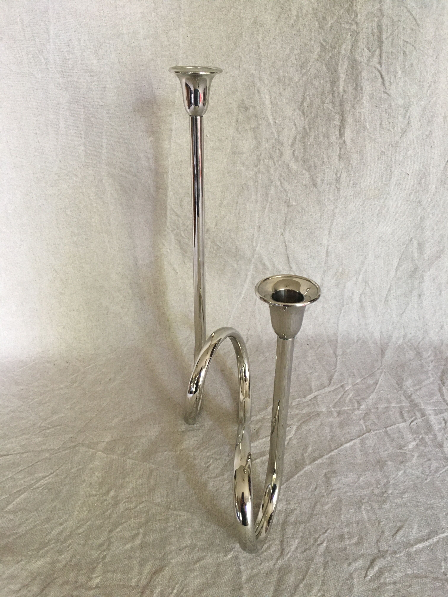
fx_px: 500
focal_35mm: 29
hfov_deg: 48.2
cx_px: 224
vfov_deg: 61.7
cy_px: 298
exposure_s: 1/33
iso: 200
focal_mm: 4.15
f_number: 2.2
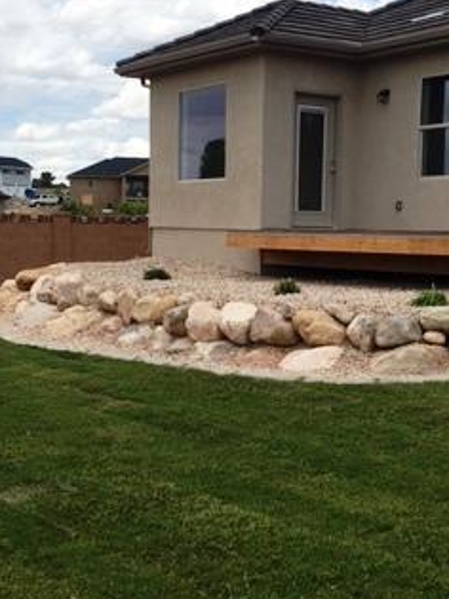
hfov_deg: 24.8
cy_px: 348
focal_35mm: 59
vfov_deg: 32.6
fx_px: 1021
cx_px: 240
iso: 25
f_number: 2.2
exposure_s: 1/1570
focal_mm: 4.15
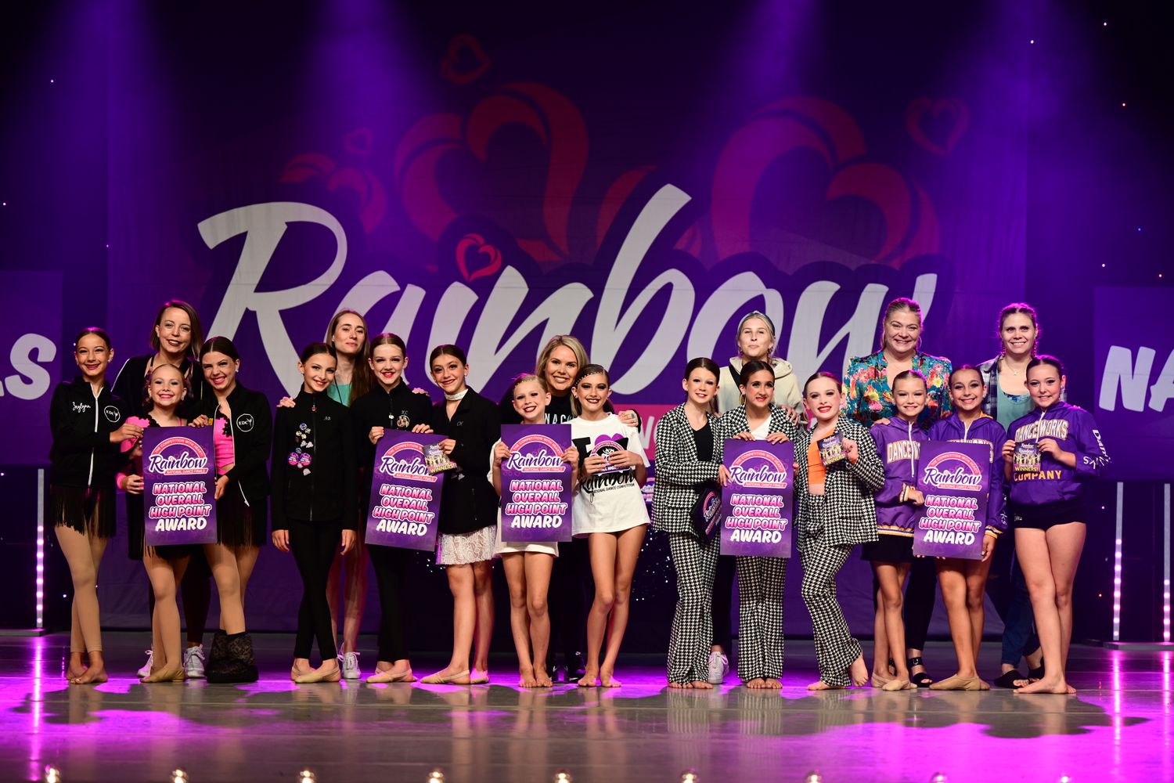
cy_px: 392
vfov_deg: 16.9
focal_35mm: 81
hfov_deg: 25.1
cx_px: 587
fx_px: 2641
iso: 400
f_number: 2.8
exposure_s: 1/200
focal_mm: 81
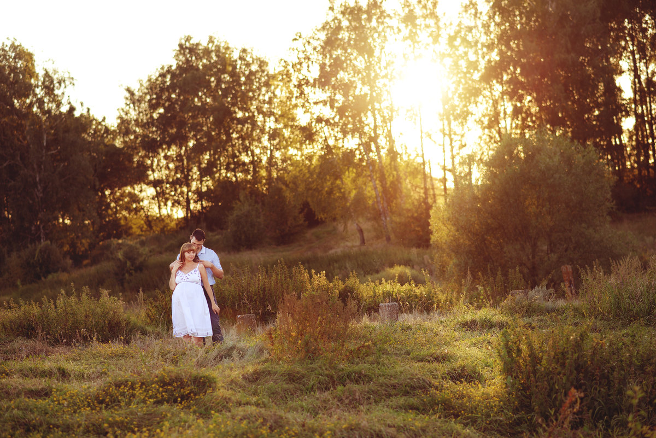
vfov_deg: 16.1
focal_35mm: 85
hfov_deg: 23.9
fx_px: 1549
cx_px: 328
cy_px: 219
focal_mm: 85
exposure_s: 1/320
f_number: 3.2
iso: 100
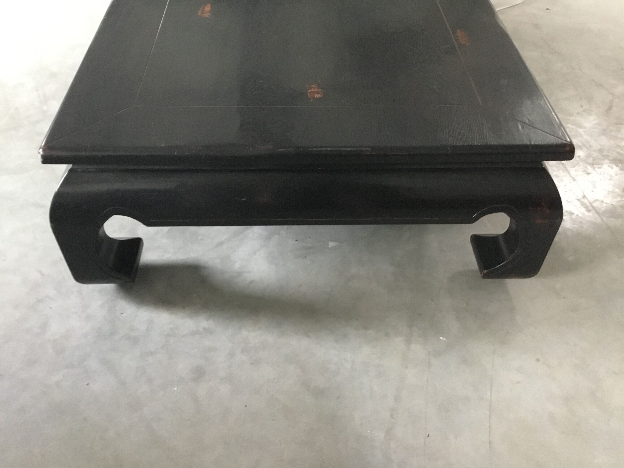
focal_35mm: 31
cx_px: 312
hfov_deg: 58.4
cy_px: 234
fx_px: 559
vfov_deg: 45.4
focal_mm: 3.3
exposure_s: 1/17
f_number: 2.4
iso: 320
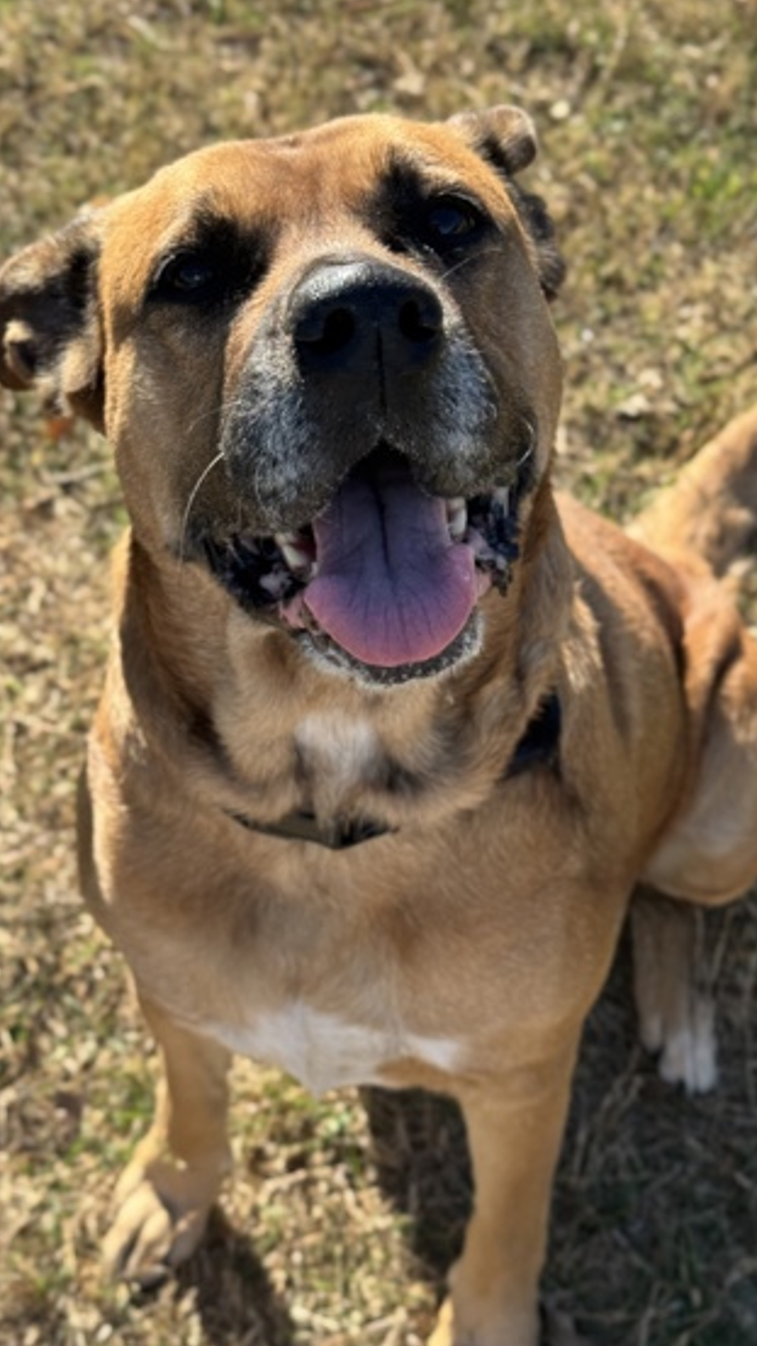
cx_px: 387
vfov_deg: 39.2
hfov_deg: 22.6
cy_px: 675
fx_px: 1892
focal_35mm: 53
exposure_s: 1/1312
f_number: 1.78
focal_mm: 6.76
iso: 64
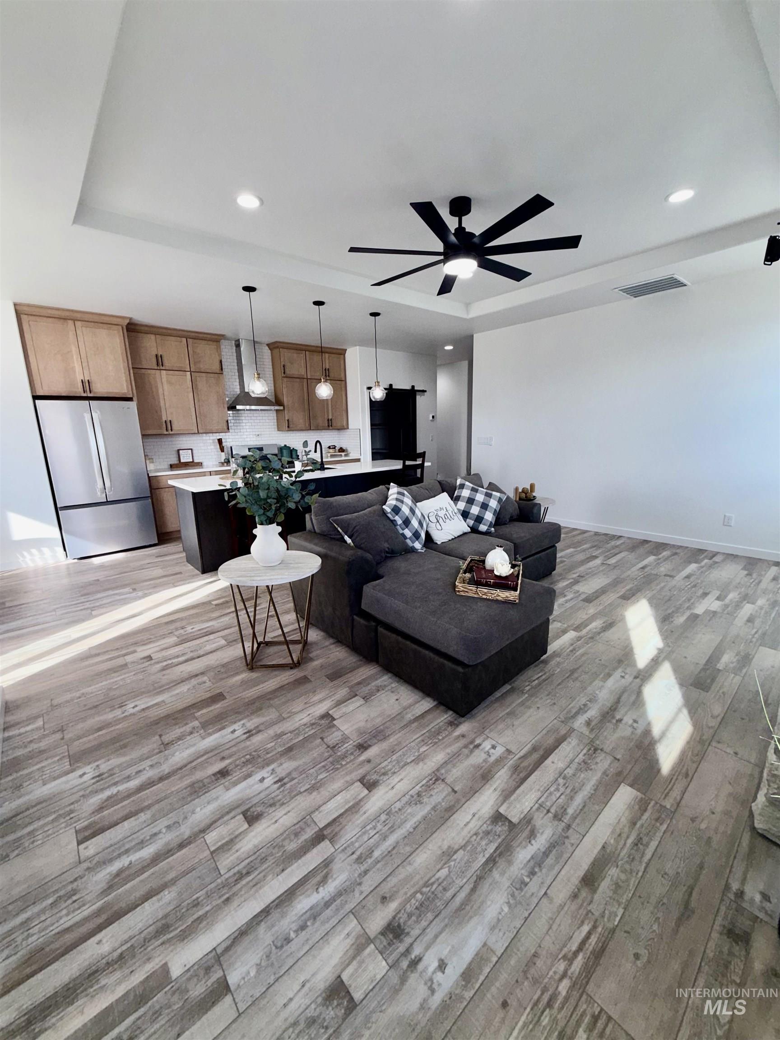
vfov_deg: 102.1
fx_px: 421
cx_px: 390
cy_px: 520
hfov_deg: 85.7
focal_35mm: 14
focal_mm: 2.22
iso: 40
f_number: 2.2
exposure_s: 1/120
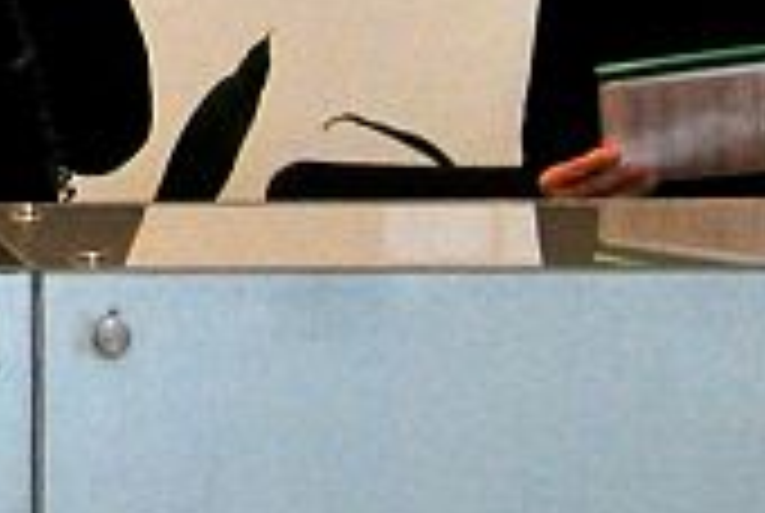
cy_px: -187
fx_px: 4960
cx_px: -846
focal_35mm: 233
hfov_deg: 8.3
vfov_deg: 5.9
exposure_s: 1/30
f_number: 6.3
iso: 800
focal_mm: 22
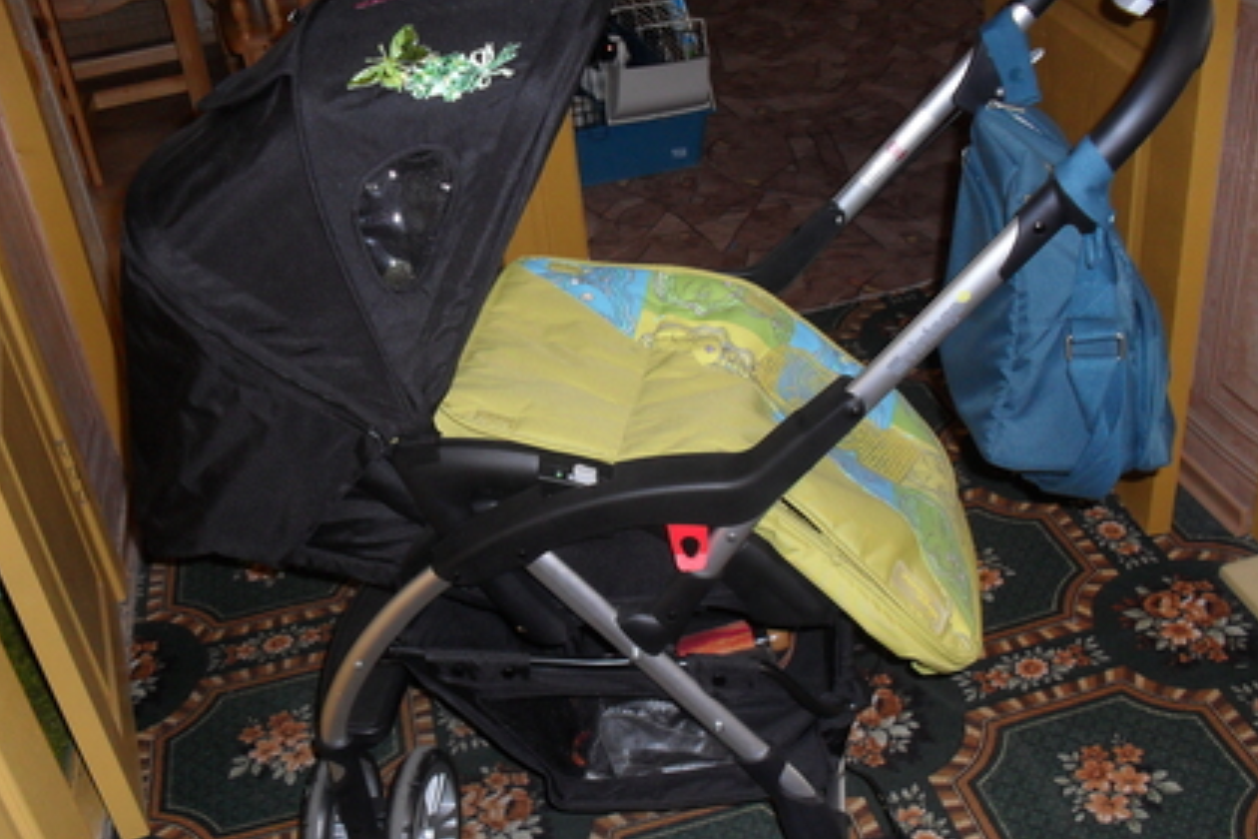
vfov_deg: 34.2
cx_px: 632
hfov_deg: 49.6
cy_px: 473
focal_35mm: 39
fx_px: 1363
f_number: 3.2
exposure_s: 1/45
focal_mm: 6.3
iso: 200
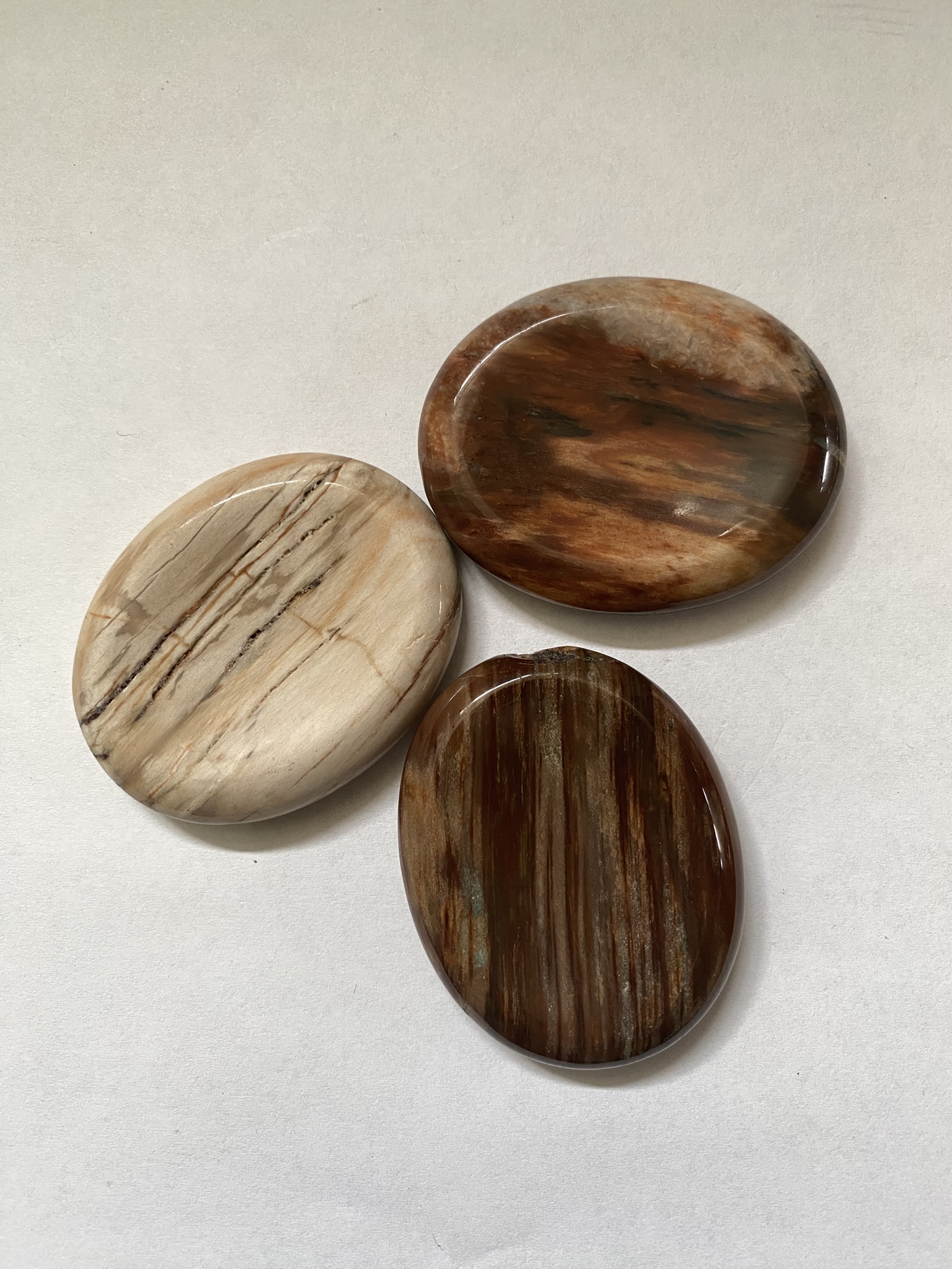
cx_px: 476
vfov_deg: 69.4
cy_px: 634
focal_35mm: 25
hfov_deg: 54.9
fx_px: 917
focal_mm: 4.25
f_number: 1.8
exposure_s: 1/60
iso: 100
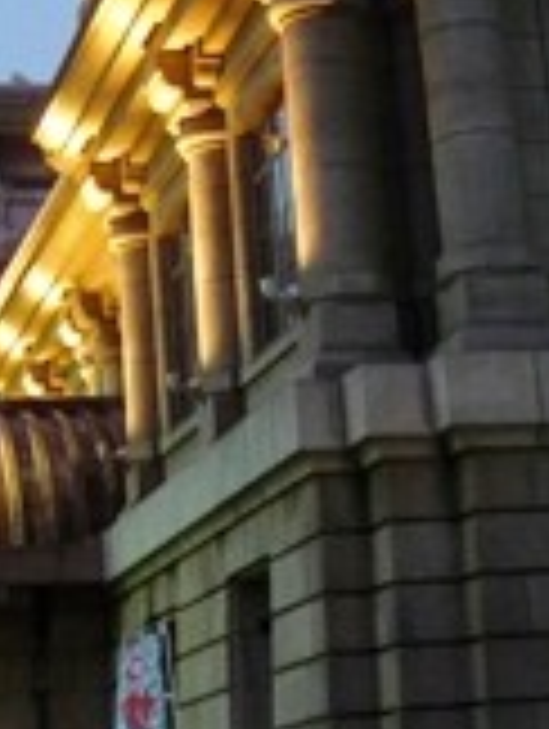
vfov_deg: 18.4
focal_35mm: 105
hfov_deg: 14.1
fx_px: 2215
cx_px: 130
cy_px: 92
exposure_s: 1/8
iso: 200
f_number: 2.2
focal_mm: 6.8
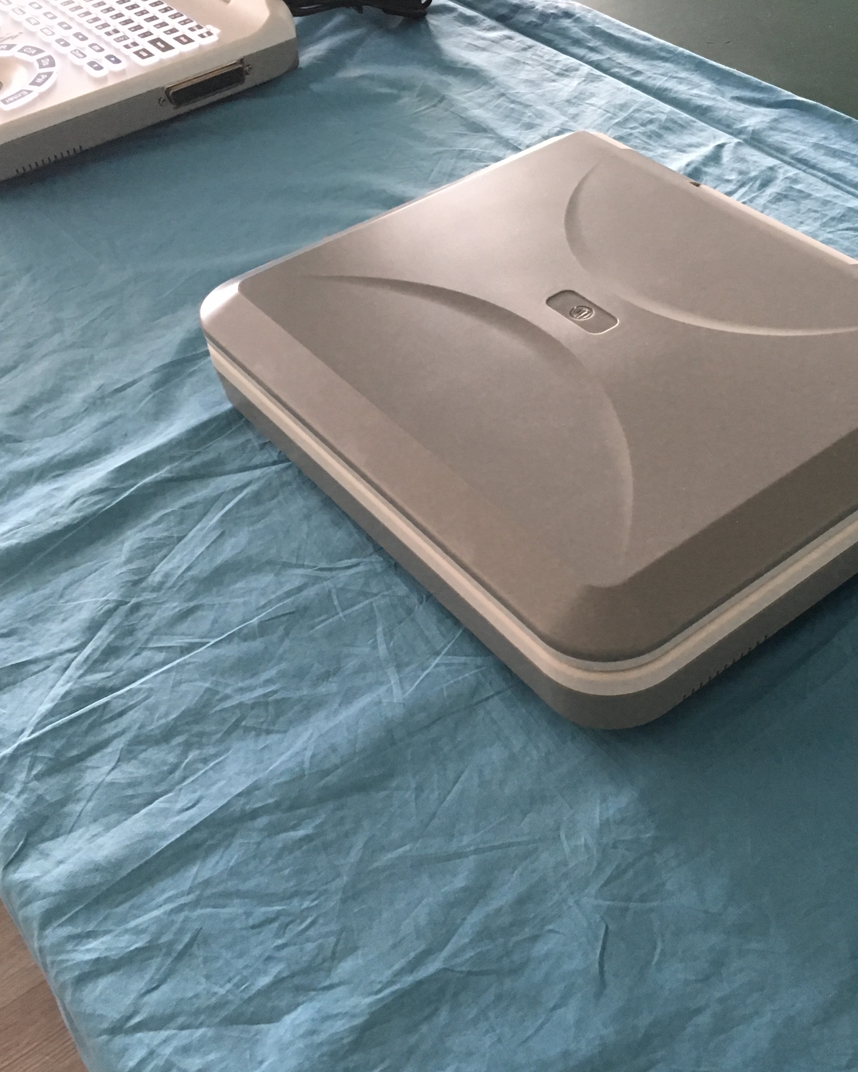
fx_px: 1206
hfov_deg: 38.7
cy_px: 538
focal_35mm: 38
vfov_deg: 47.9
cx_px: 567
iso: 200
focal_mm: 4.15
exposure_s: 1/17
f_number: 2.2
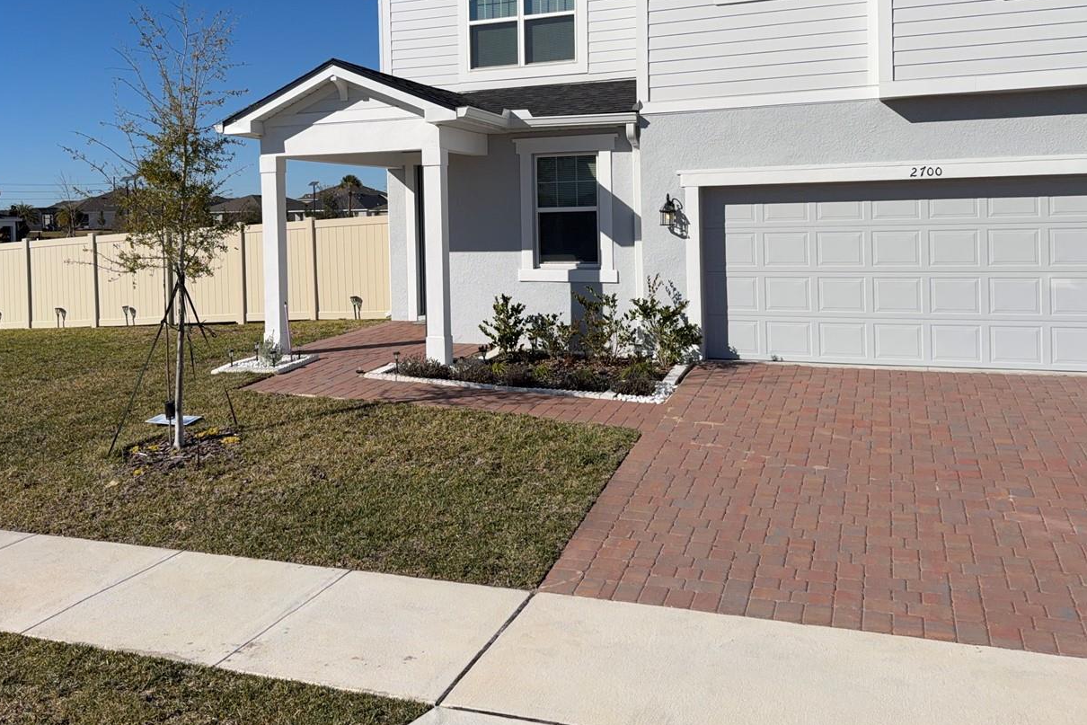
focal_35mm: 33
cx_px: 478
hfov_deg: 57.1
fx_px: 996
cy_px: 241
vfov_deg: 39.5
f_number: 1.78
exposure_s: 1/17544
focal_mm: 6.76
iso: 100
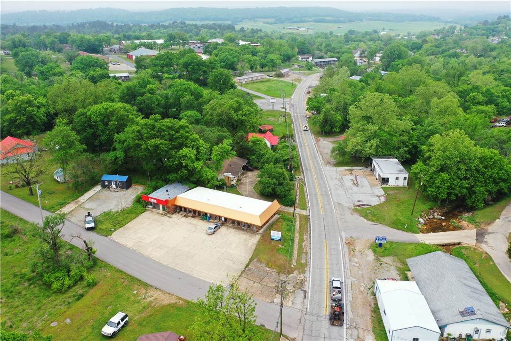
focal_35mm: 28
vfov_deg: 46.4
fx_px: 397
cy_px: 170
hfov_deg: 65.5
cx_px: 256
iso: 100
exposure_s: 1/200
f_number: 4.5
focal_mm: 10.26
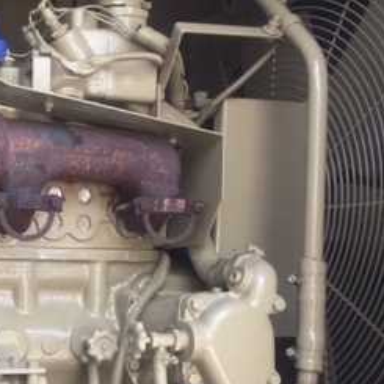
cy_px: 375
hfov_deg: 24.1
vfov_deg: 24.7
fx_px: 841
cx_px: -34
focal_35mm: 67
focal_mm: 4.15
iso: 32
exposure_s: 1/156
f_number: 2.2
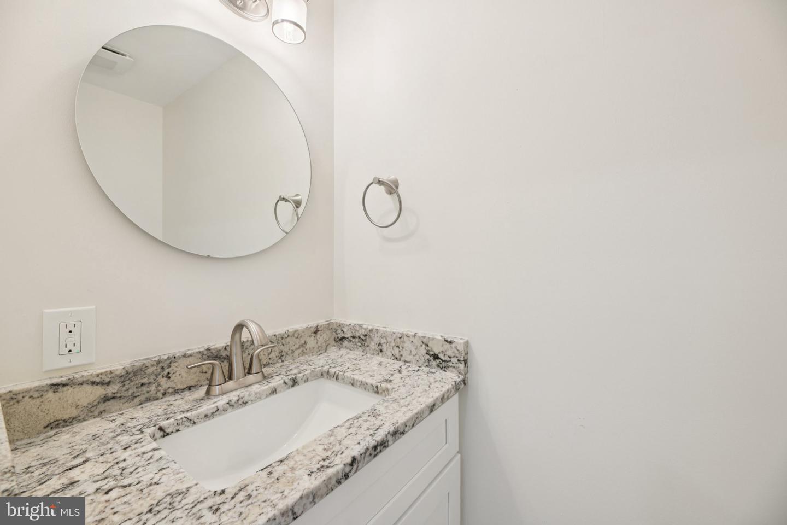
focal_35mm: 14
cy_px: 262
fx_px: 306
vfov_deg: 81.2
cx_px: 394
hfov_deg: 104.3
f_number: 8
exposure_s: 1/30
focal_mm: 14
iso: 100
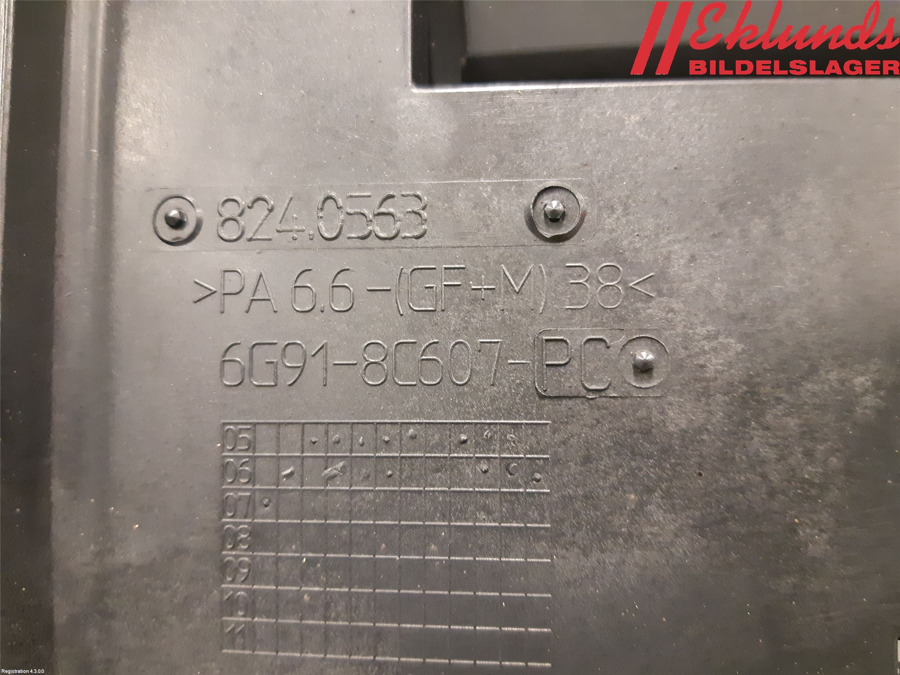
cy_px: 338
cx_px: 450
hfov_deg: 67.3
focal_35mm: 26
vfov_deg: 53.1
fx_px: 676
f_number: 1.7
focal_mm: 3.93
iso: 500
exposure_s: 1/25
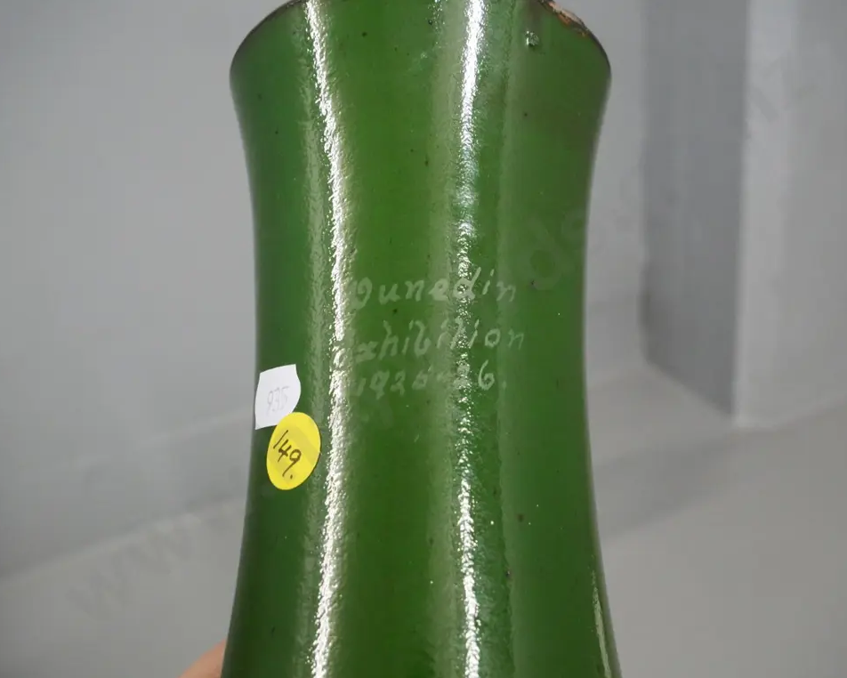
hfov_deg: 43.8
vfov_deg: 35.7
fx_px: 1053
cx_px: 439
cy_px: 341
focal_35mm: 42
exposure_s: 1/50
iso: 3200
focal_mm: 20
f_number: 6.3
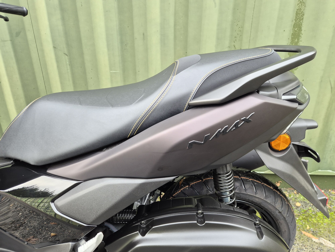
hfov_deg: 73.9
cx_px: 168
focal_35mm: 23
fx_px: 223
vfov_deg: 58.9
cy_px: 126
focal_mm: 5.4
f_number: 1.8
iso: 160
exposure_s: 1/100
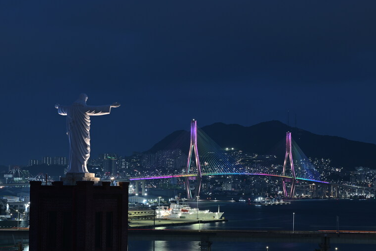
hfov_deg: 22.9
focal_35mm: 89
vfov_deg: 15.4
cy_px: 142
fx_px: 930
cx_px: 183
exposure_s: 2.5
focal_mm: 75
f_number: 8
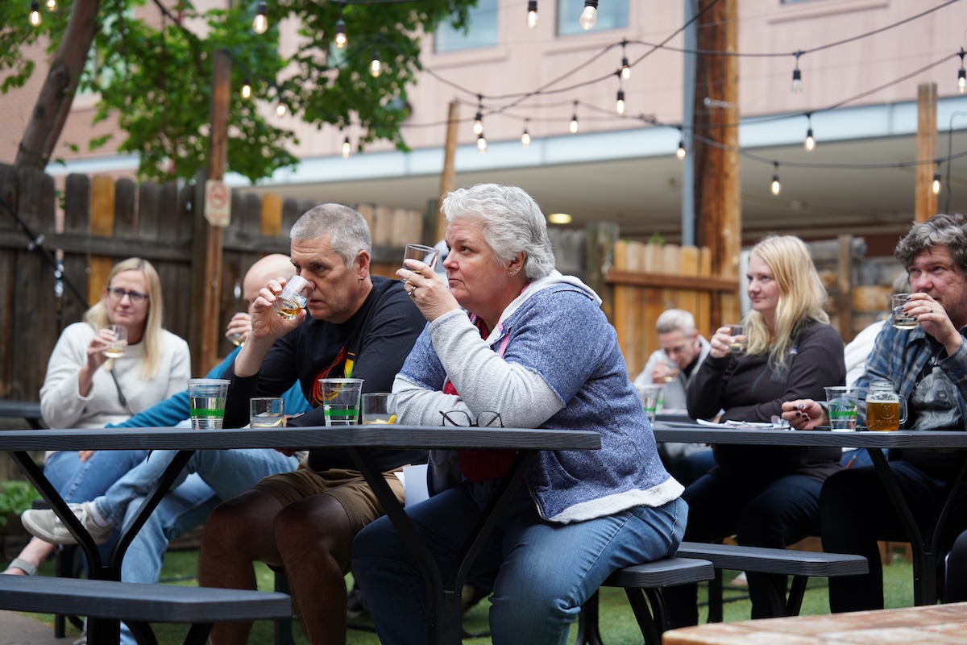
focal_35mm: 70
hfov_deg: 28.8
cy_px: 322
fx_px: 1880
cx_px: 484
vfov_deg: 19.5
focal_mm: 70
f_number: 2.8
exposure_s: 1/80
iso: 125
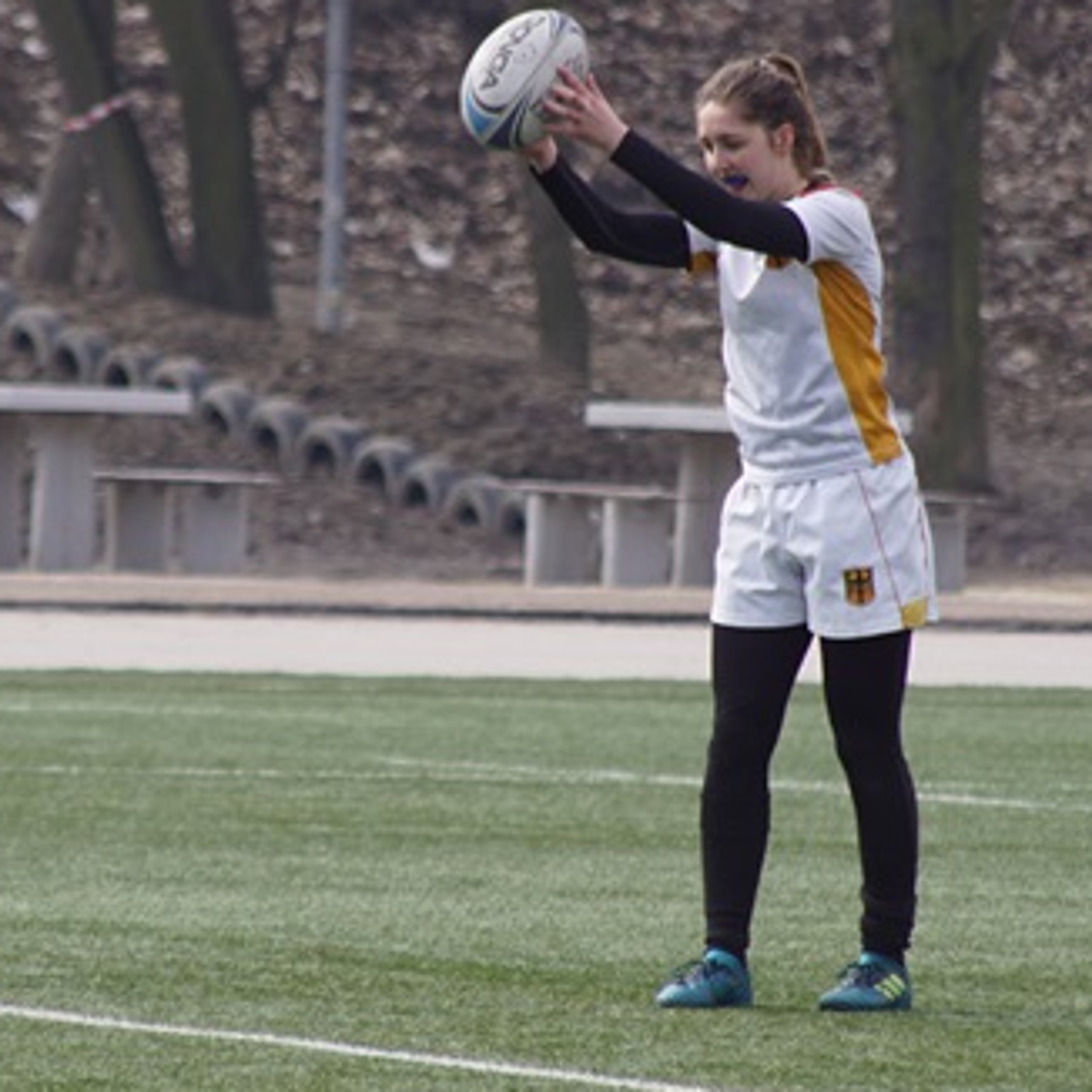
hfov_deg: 2.2
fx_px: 27946
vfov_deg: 2.2
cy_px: 464
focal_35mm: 783
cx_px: 499
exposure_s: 1/320
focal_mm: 200
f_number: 6.3
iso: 160
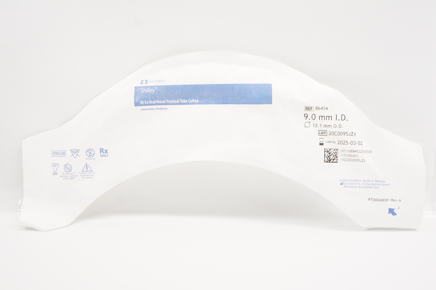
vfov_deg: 36.8
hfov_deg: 53.2
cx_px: 218
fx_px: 436
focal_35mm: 36
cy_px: 145
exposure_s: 1/250
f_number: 8
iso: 3200
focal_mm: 24
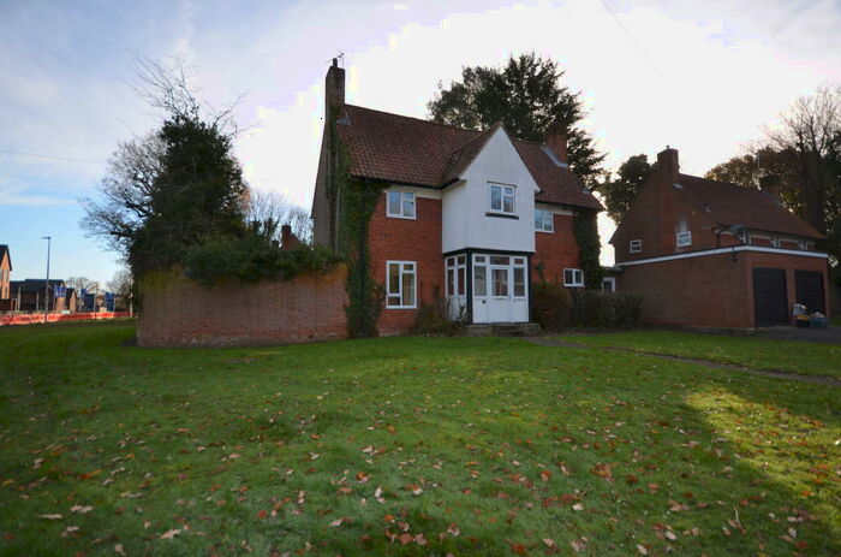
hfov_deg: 90.1
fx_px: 419
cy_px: 278
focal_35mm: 18
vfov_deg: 67.1
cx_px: 420
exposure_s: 1/250
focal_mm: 12
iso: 100
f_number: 5
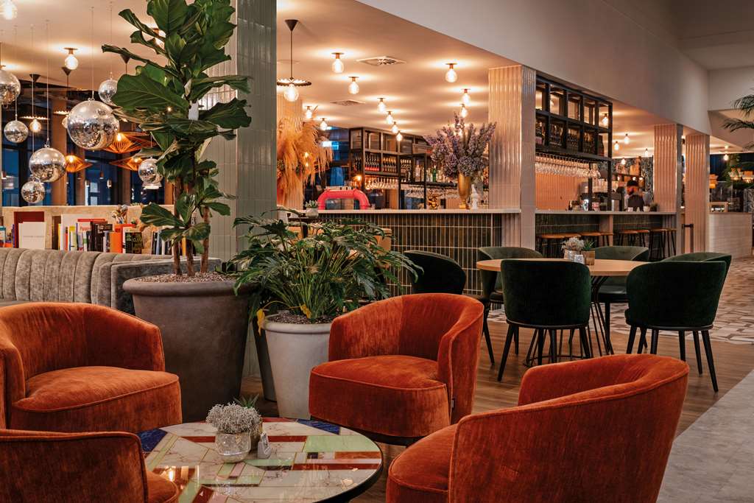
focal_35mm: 35
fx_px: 733
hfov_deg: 54.4
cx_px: 377
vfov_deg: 37.9
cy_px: 252
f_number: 8
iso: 800
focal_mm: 35
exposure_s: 1/1.67
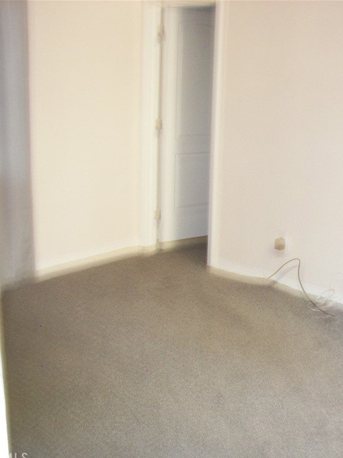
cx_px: 274
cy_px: 233
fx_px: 647
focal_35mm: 49
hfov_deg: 29.0
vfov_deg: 38.9
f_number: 2.8
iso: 100
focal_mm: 6
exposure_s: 1/4
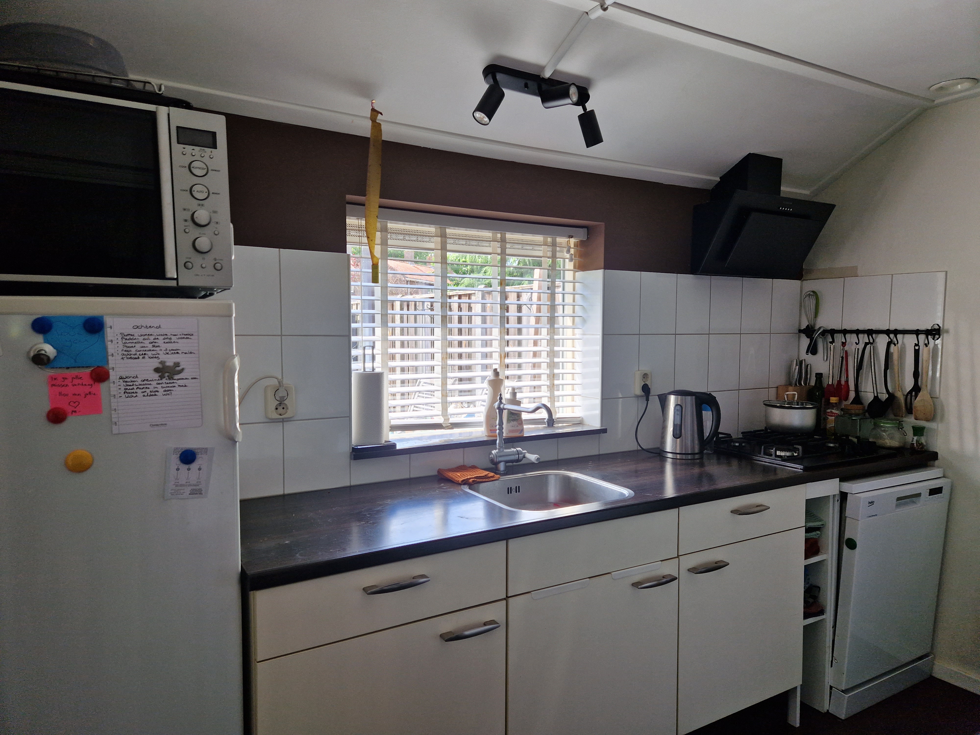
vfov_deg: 58.9
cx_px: 490
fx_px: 651
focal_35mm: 23
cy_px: 368
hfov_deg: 73.9
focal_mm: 5.4
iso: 50
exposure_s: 1/180
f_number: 1.8
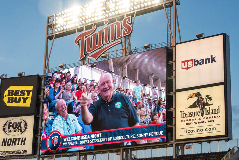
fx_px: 544
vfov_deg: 16.7
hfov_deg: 24.8
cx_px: 121
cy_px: 79
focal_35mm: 82
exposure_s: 1/250
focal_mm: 80
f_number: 16
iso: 2500
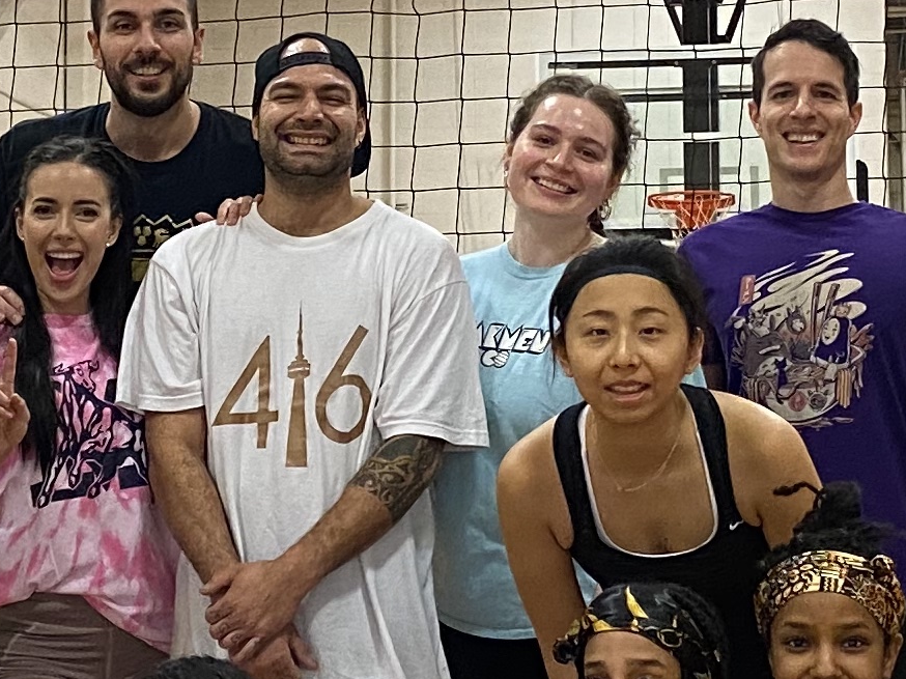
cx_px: 333
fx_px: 3140
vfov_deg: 12.3
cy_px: 220
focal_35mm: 120
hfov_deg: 16.4
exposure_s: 1/60
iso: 200
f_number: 1.8
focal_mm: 4.25
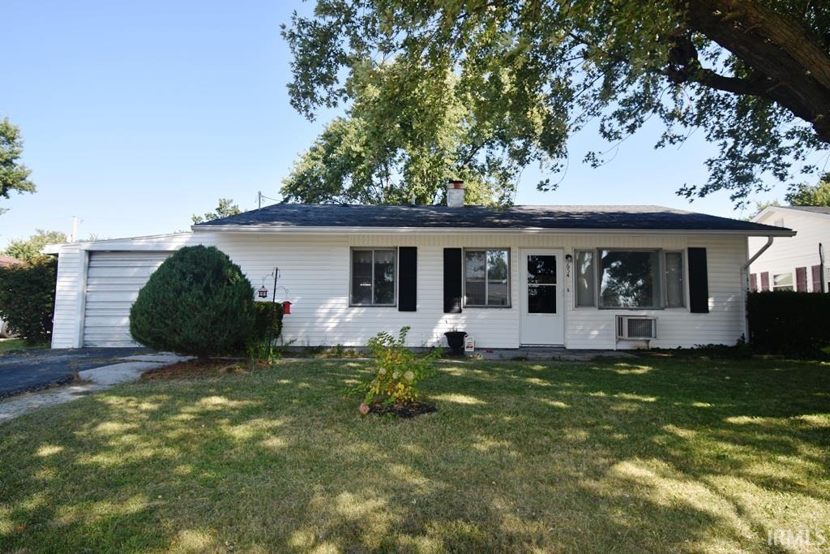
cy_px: 277
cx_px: 415
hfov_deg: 85.4
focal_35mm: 20
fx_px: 450
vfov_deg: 63.2
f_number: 6.3
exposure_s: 1/160
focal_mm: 13
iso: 100
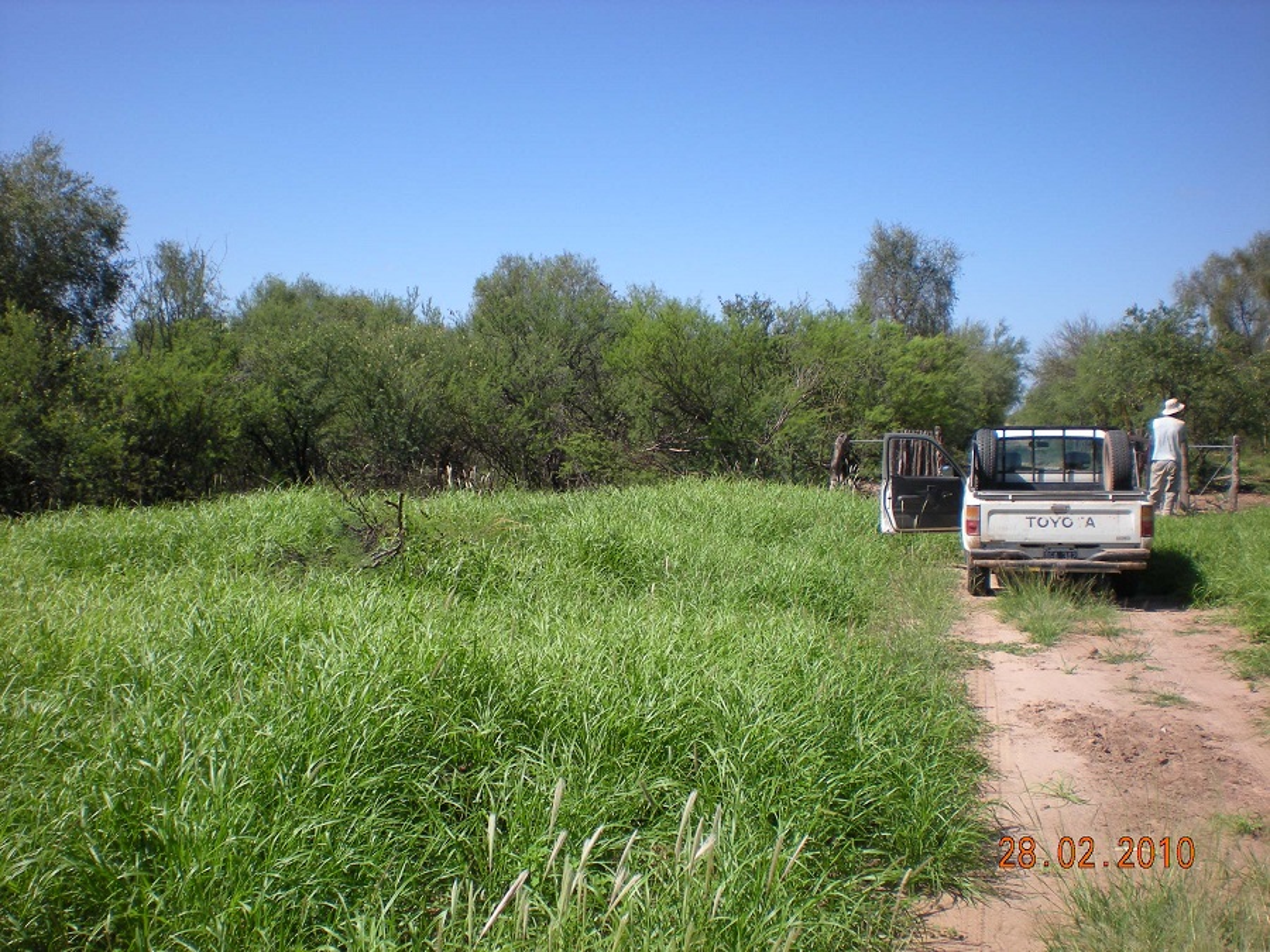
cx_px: 635
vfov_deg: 37.7
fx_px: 1394
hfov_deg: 49.0
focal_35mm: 38
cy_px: 476
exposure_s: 1/416
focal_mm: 6.3
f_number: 4.6
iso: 64
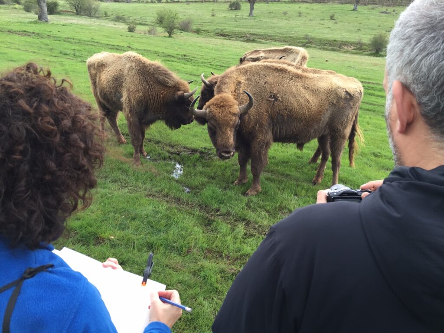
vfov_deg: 48.2
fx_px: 372
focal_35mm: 29
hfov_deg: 61.7
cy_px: 166
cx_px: 222
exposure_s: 1/150
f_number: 2.2
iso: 32
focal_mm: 4.15
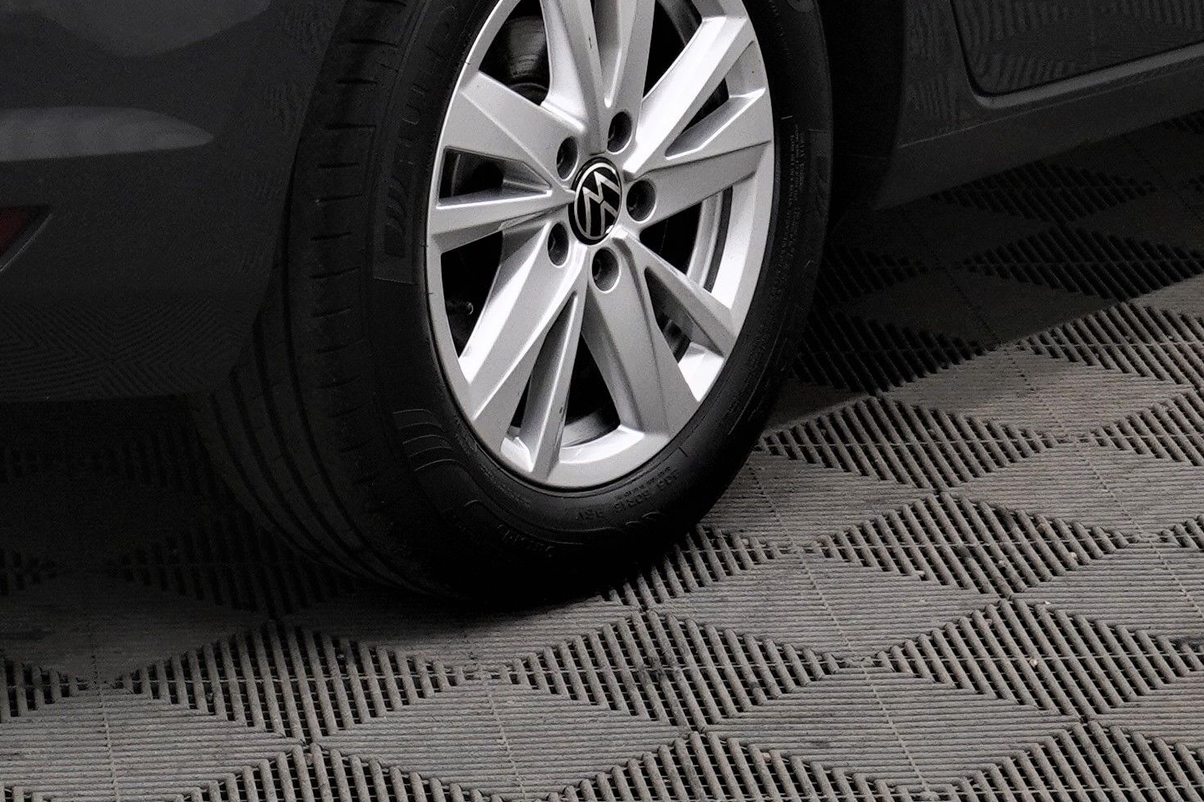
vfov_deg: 7.5
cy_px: -660
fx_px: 5954
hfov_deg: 11.5
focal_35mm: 178
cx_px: 387
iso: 320
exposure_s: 1/13
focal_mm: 29
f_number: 9
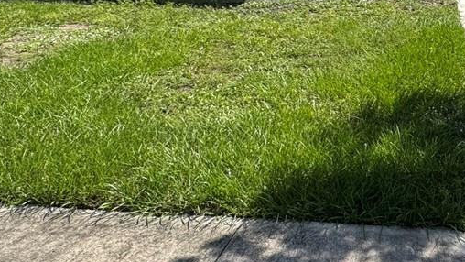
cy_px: -71
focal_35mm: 48
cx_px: 396
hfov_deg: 40.4
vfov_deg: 22.5
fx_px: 592
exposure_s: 1/2028
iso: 40
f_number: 2.2
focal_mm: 2.22
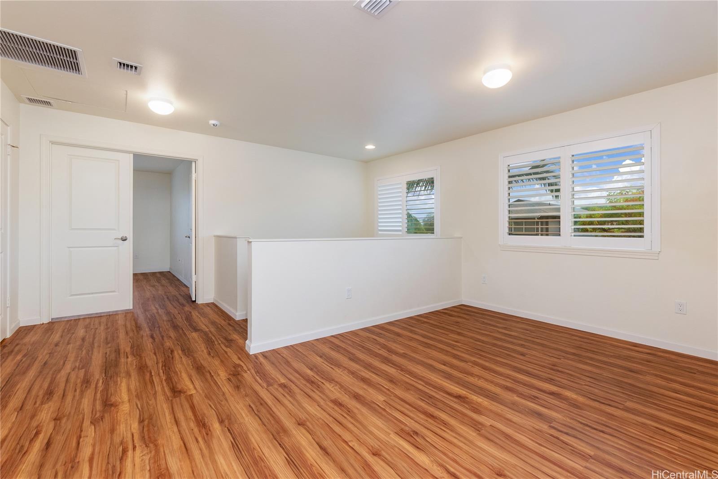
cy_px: 240
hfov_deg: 100.4
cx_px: 359
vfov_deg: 77.3
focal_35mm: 15
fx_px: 299
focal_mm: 10
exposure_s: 1/50
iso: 500
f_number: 8
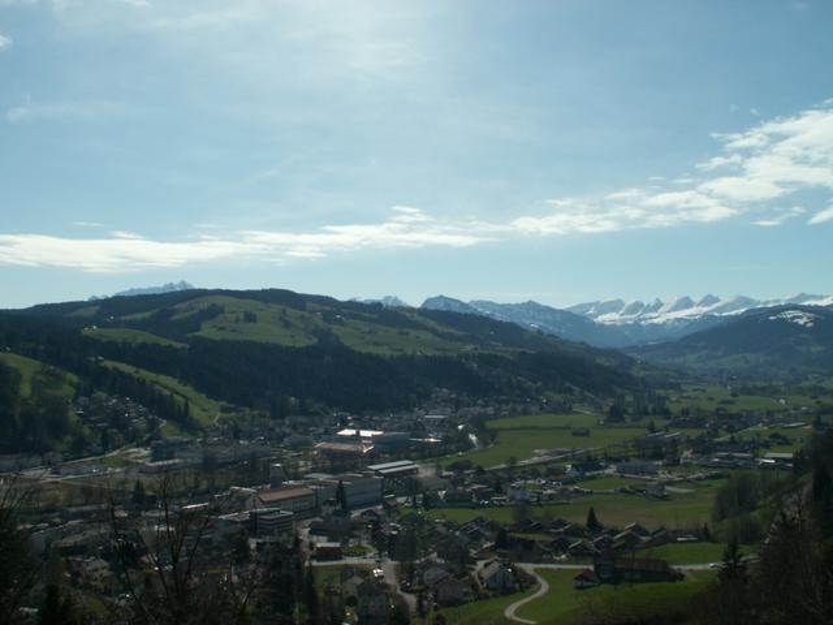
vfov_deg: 40.7
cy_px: 312
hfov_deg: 52.6
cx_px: 416
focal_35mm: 35
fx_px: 842
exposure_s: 1/400
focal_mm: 5.86
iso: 50
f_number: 8
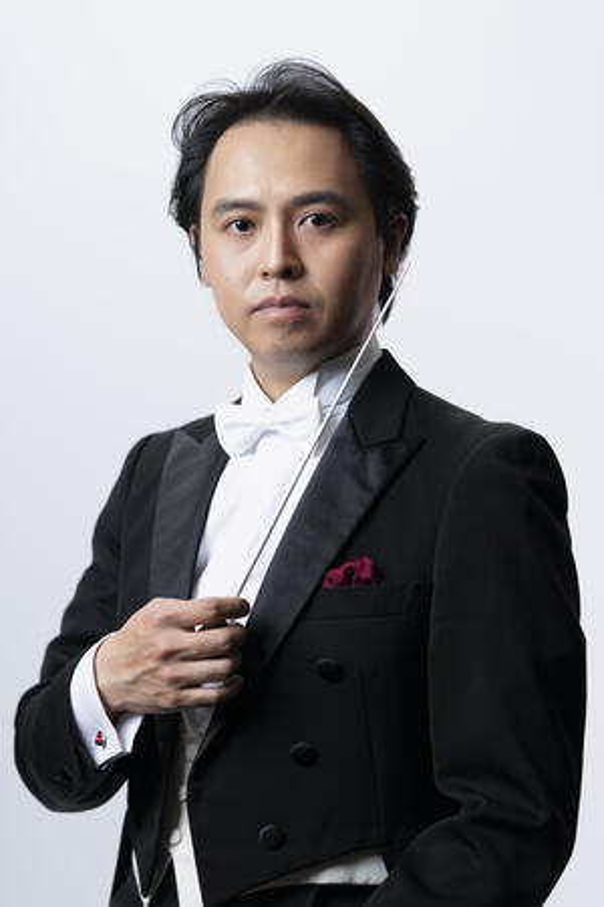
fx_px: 2391
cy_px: 454
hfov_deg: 14.4
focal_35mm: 95
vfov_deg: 21.5
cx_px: 302
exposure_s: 1/160
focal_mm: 95
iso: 100
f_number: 2.8
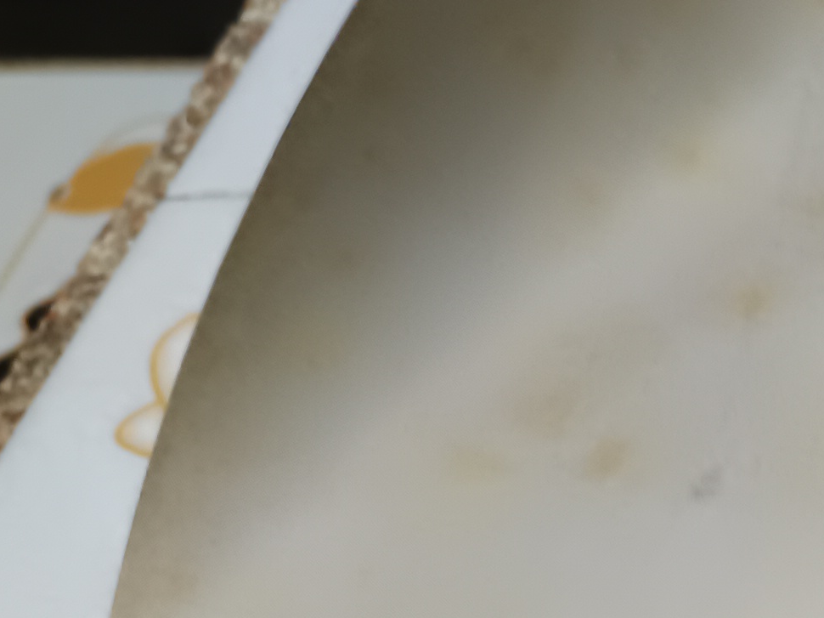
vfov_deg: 13.9
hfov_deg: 15.9
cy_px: 949
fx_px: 2356
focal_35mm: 99
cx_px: 1601
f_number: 1.7
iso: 1192
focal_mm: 5.31
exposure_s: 1/33.3
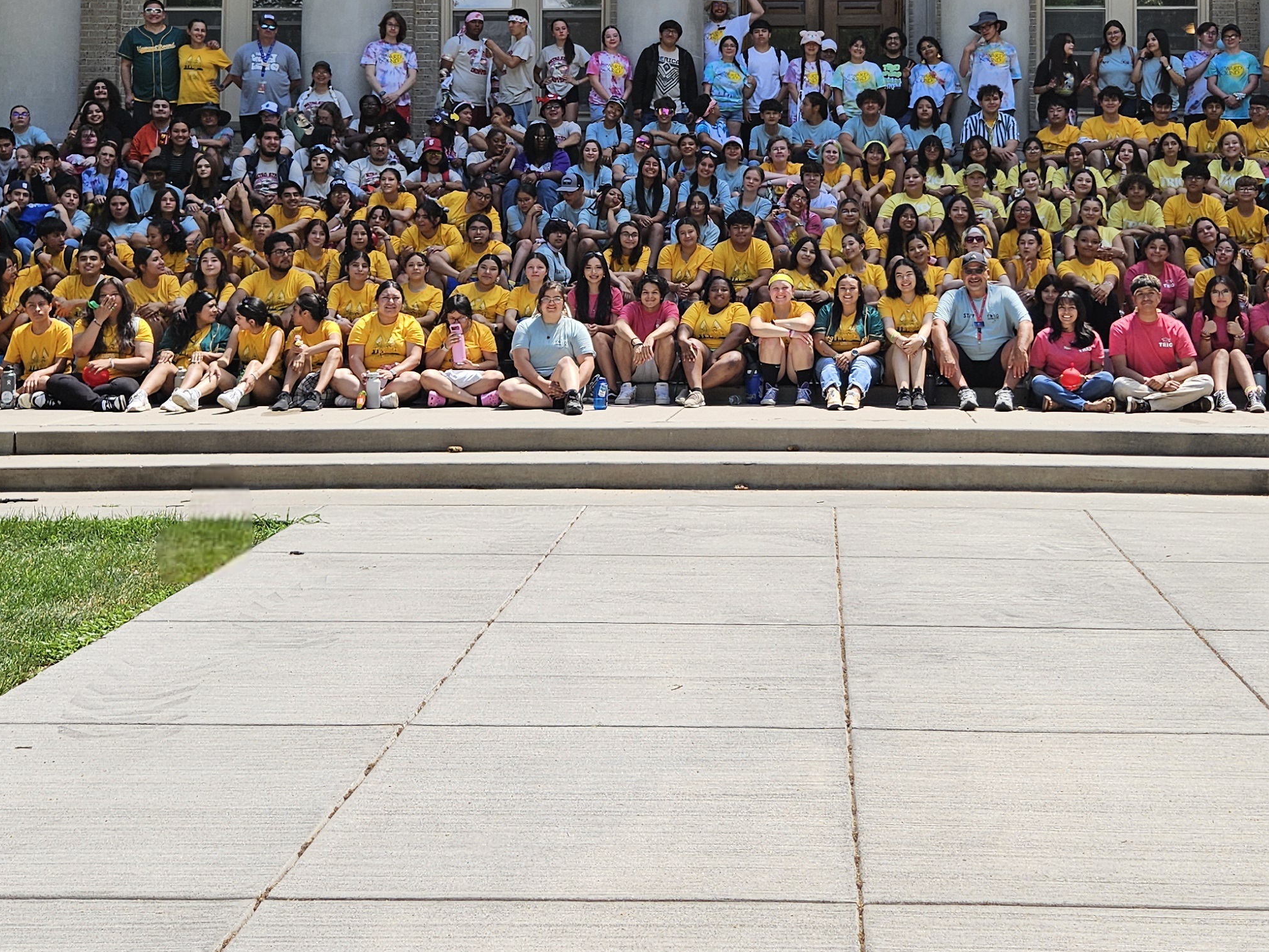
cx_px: 768
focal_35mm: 46
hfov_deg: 41.0
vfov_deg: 30.9
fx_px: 1686
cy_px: 215
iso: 25
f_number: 1.8
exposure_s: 1/1429
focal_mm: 5.4
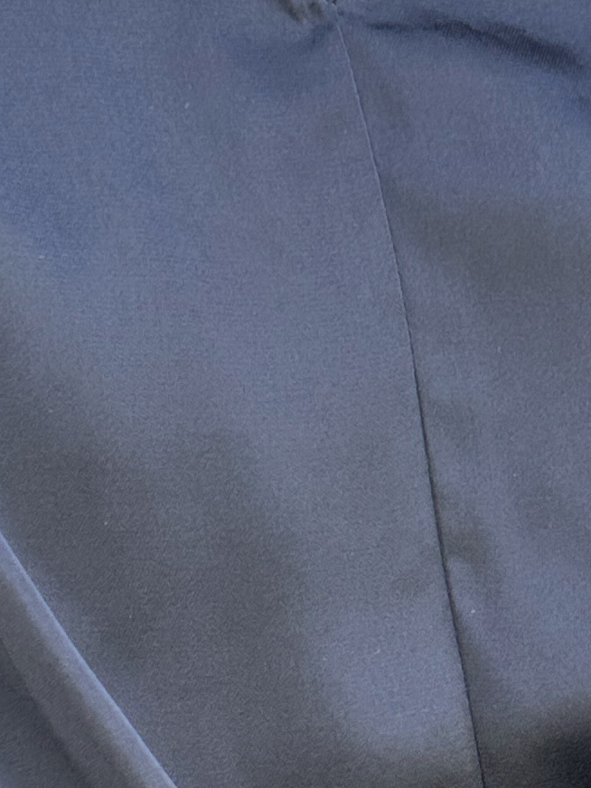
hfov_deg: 13.3
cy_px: 907
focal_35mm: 111
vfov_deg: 17.0
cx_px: 249
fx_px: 2527
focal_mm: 6.86
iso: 64
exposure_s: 1/131
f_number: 1.78
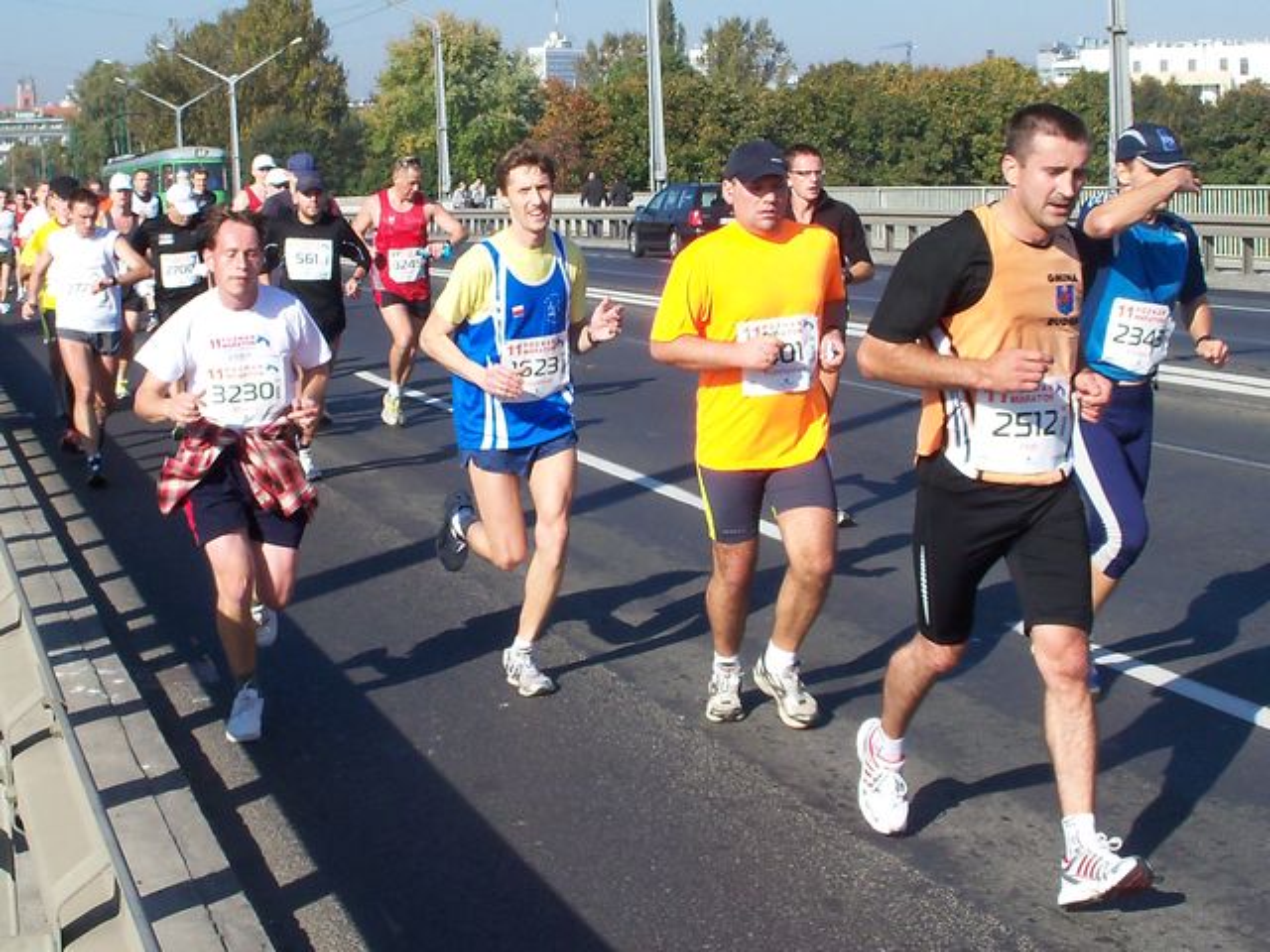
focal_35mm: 35
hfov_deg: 52.6
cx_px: 635
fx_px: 1284
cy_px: 476
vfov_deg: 40.7
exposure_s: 1/320
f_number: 5.5
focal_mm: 6.3
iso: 64
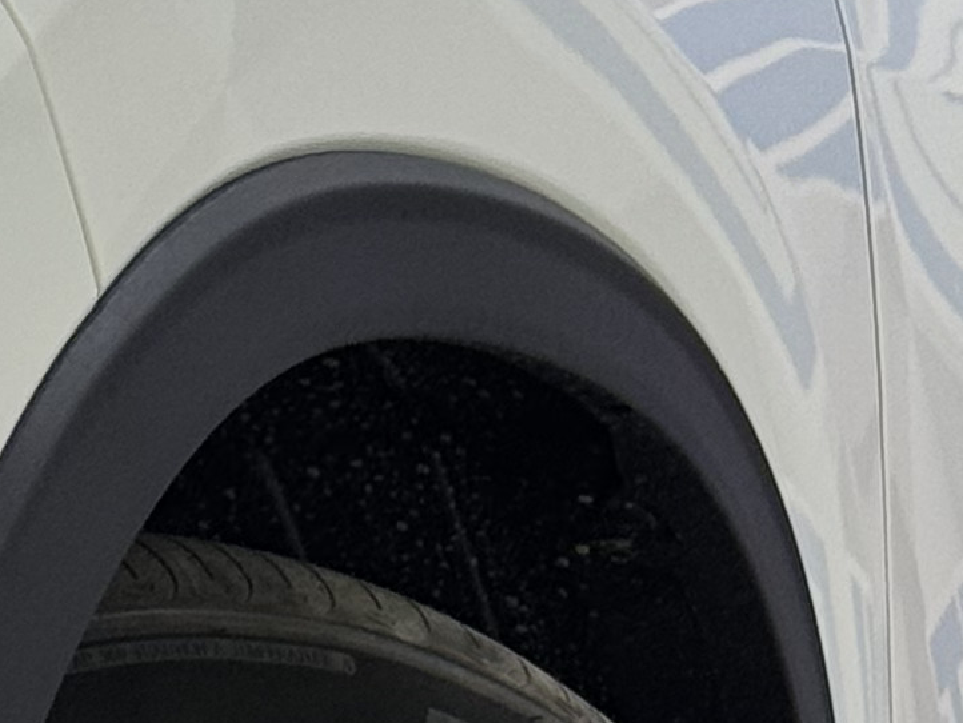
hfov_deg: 7.4
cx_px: 109
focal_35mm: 268
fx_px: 7458
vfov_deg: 5.4
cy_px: 1371
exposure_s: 1/50
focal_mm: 6.76
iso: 64
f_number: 1.78
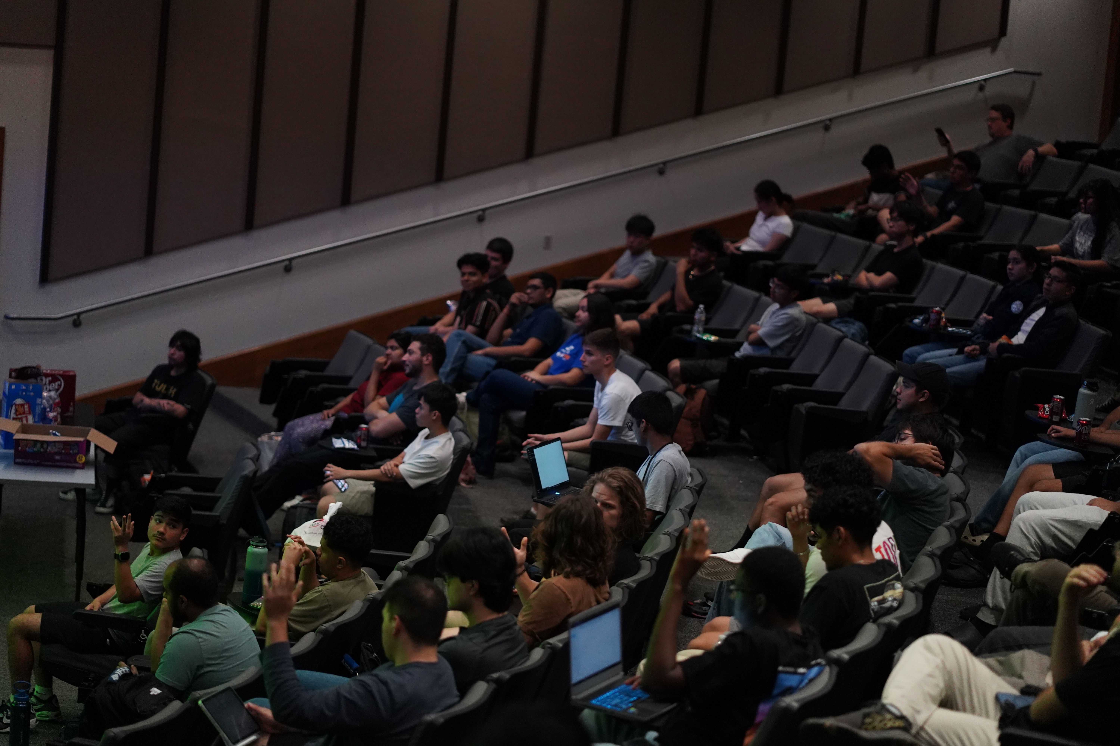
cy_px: 373
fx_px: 2644
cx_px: 560
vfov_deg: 16.1
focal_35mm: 85
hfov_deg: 23.9
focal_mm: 85
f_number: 1.8
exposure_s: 1/640
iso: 5000
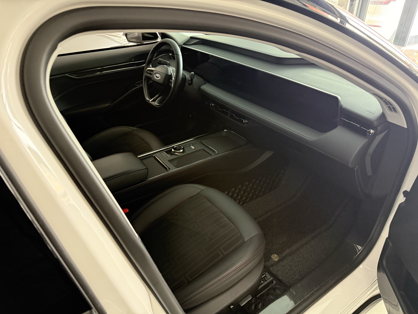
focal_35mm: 24
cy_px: 157
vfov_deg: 56.8
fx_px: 290
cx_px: 209
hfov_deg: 71.6
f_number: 1.78
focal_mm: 6.76
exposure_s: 1/60
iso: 800
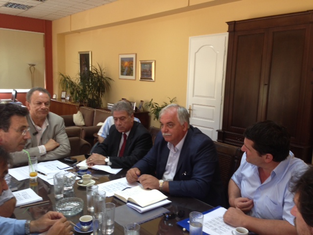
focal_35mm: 33
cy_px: 118
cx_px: 156
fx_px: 298
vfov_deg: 42.9
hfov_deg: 55.4
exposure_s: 1/20
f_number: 2.4
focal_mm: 4.13
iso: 50
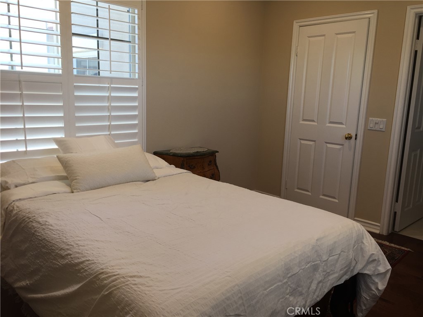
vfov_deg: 48.2
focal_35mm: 29
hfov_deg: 61.7
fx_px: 354
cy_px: 158
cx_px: 212
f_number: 2.2
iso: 32
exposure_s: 1/40
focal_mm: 4.15
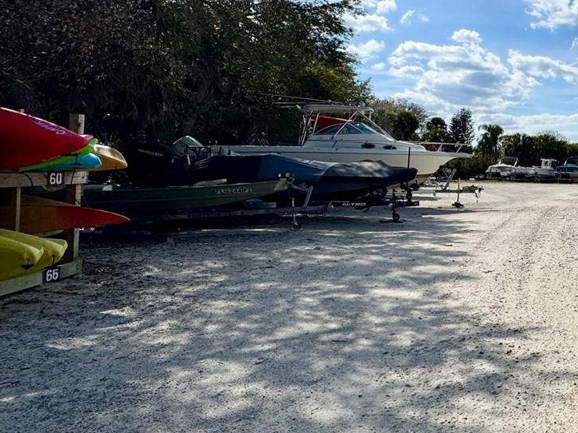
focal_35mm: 31
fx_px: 518
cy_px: 163
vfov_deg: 45.1
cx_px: 619
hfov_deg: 45.6
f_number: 2.2
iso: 32
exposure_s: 1/3906
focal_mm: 2.22
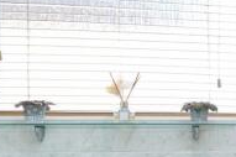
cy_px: 150
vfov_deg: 15.6
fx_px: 563
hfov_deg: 21.2
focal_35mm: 86
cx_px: 318
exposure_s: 1/8
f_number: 8
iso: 200
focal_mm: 16
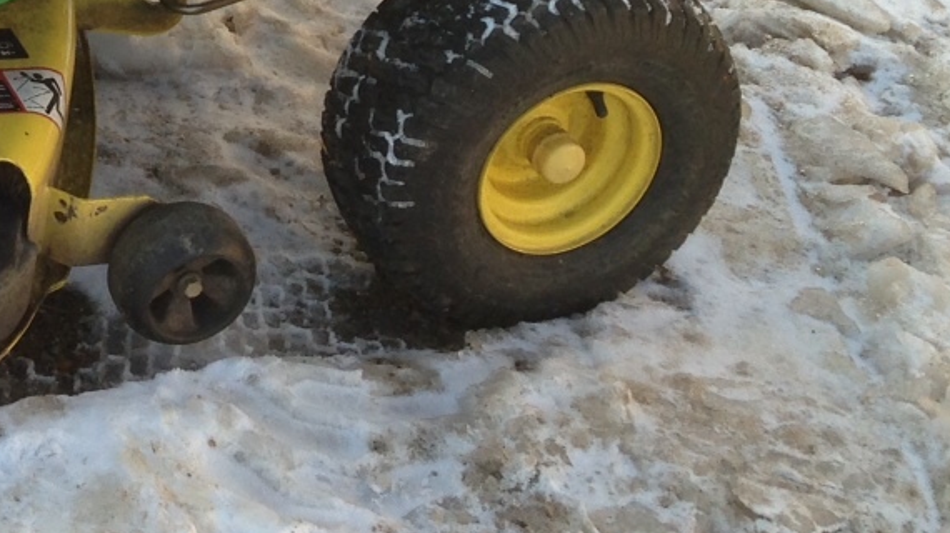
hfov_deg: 19.6
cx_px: -178
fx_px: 2593
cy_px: -316
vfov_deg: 11.2
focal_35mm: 103
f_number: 2.4
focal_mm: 4.12
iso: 50
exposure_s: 1/235
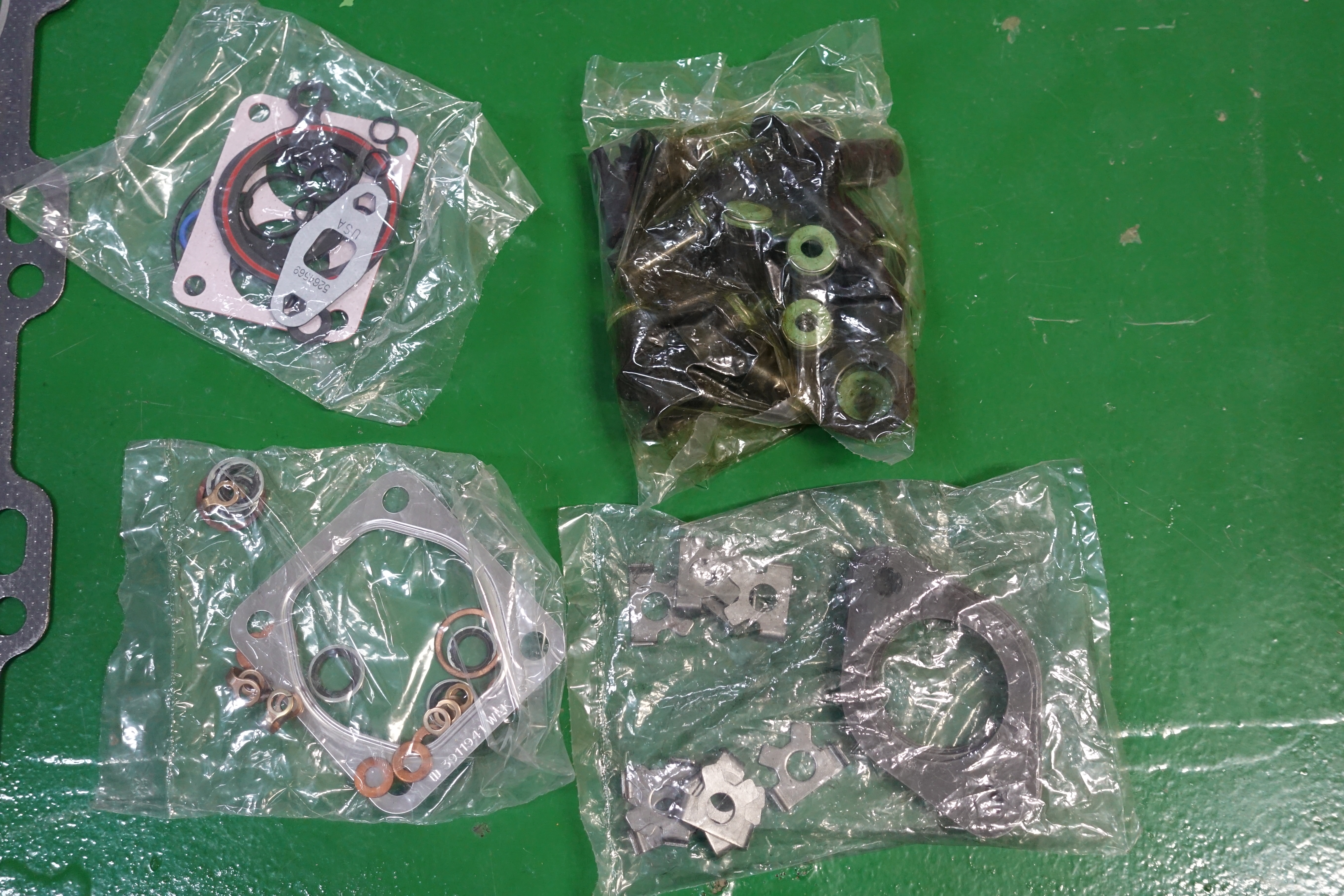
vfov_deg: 34.2
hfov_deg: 49.6
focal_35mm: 39
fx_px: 1456
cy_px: 448
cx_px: 672
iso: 800
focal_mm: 14.3
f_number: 2.8
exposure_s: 1/25
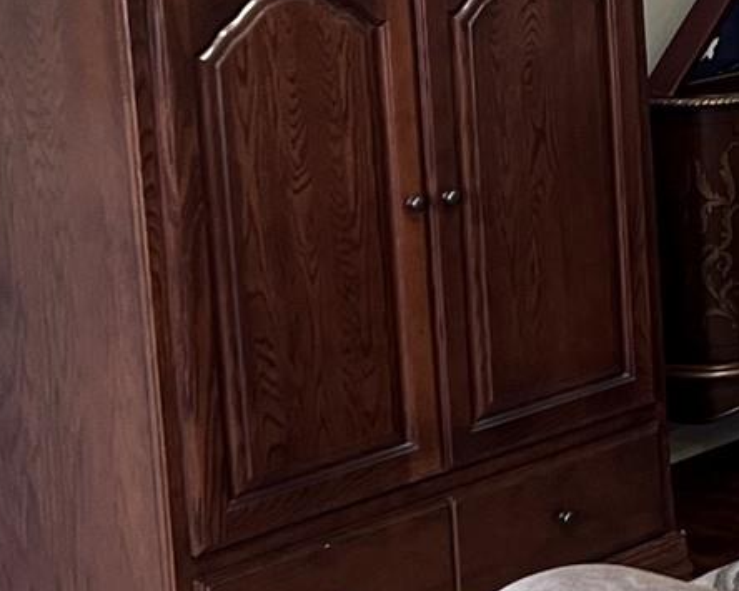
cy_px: -88
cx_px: 1092
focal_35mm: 117
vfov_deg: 12.9
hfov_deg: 15.3
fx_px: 2558
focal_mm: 5.7
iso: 160
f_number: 1.5
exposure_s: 1/60
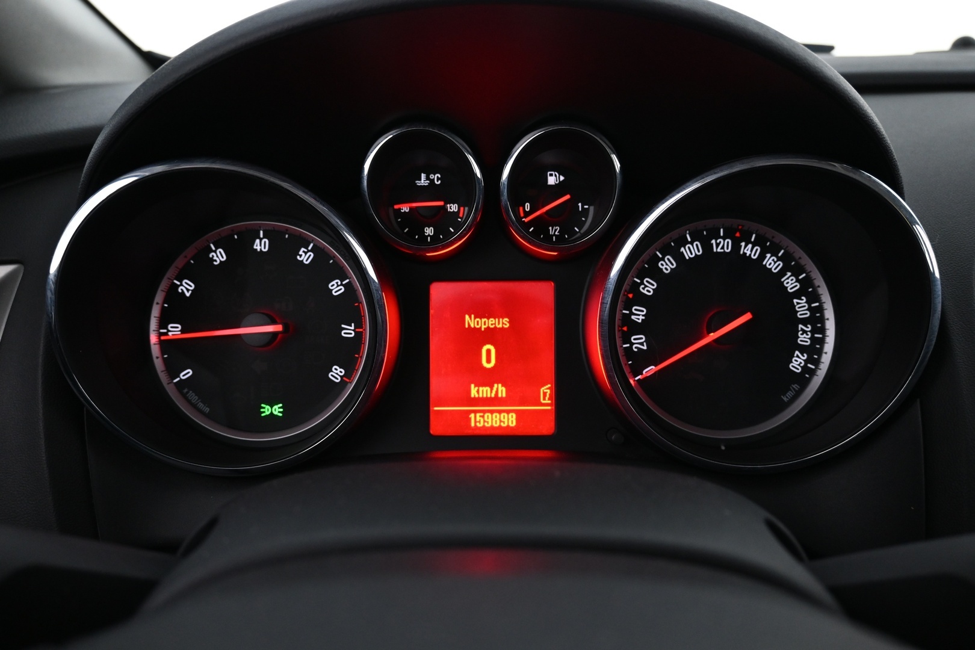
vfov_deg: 45.7
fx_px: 772
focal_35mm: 28
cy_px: 325
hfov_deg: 64.6
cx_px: 488
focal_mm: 19
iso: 1400
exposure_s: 1/30
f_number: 3.8
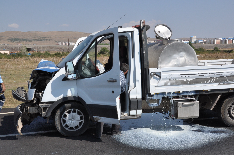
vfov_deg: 26.4
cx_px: 117
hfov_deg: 38.9
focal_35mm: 51
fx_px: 331
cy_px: 78
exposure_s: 1/800
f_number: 14
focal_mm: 34
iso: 500
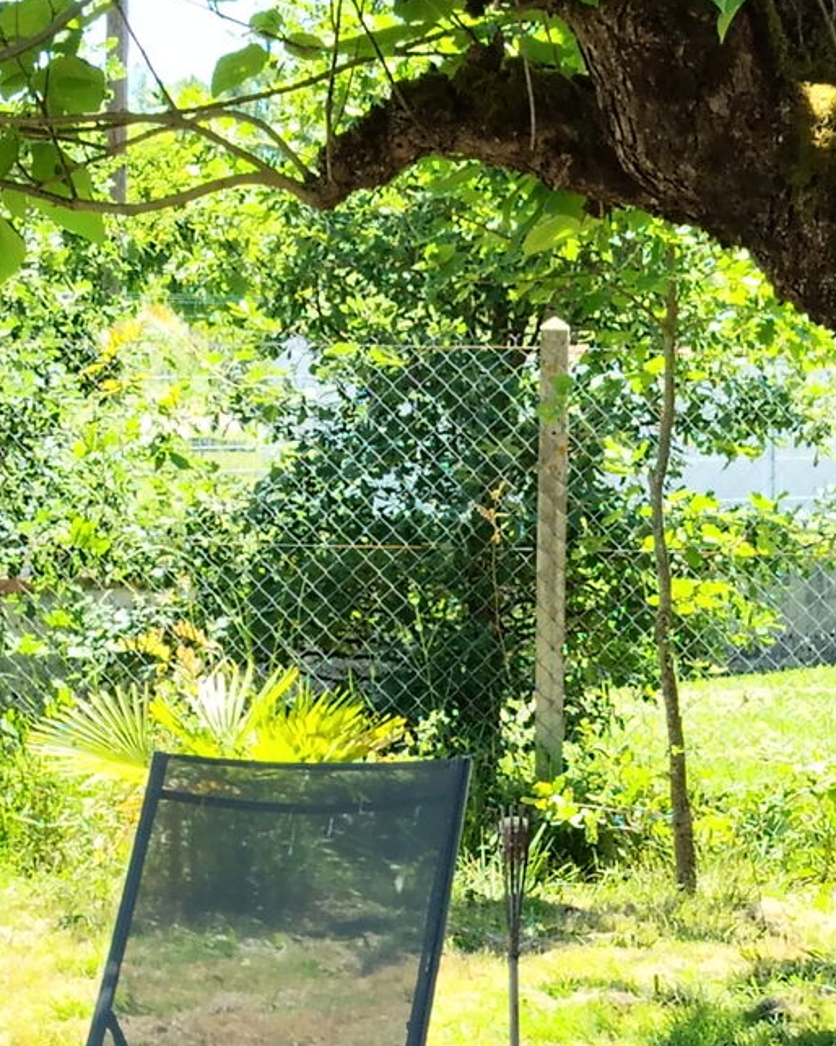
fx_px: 4208
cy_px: 903
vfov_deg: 14.1
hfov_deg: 11.3
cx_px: 742
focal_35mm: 136
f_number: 1.8
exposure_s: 1/381
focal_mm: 4.15
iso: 100
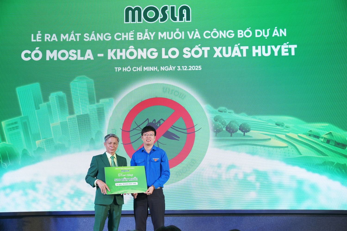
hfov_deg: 39.7
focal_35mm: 50
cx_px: 174
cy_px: 116
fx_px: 481
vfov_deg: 27.0
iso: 500
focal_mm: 49.9
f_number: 5
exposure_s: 1/160
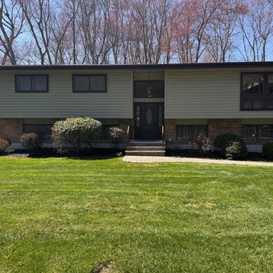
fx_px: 259
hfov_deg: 55.6
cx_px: 148
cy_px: 137
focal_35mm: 29
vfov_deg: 55.6
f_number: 1.78
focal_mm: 6.76
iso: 80
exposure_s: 1/1721
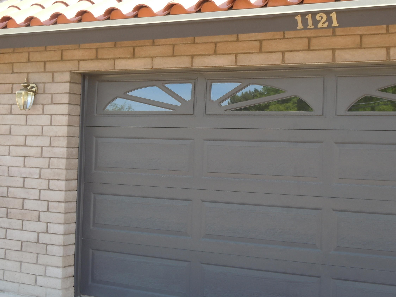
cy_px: 118
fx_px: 686
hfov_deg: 32.2
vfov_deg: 24.4
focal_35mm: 60
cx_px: 216
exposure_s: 1/100
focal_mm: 8.1
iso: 100
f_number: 4.6
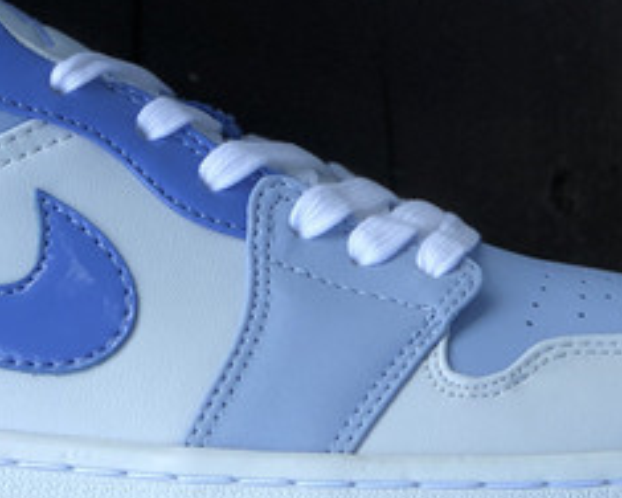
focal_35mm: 160
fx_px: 2945
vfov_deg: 9.6
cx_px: 191
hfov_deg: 12.0
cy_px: 20
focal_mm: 6
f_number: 2.4
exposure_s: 1/120
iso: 20
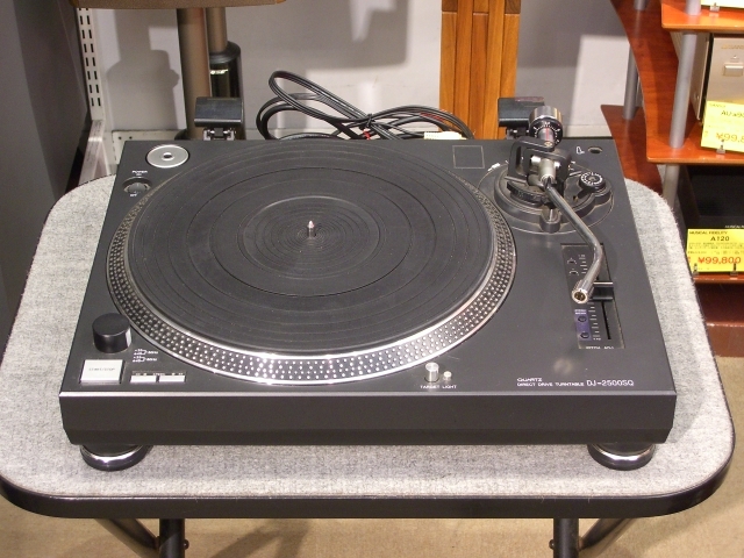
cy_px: 279
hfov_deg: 28.6
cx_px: 372
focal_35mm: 68
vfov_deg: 21.6
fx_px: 1462
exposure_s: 1/10
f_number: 4
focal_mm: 14.2
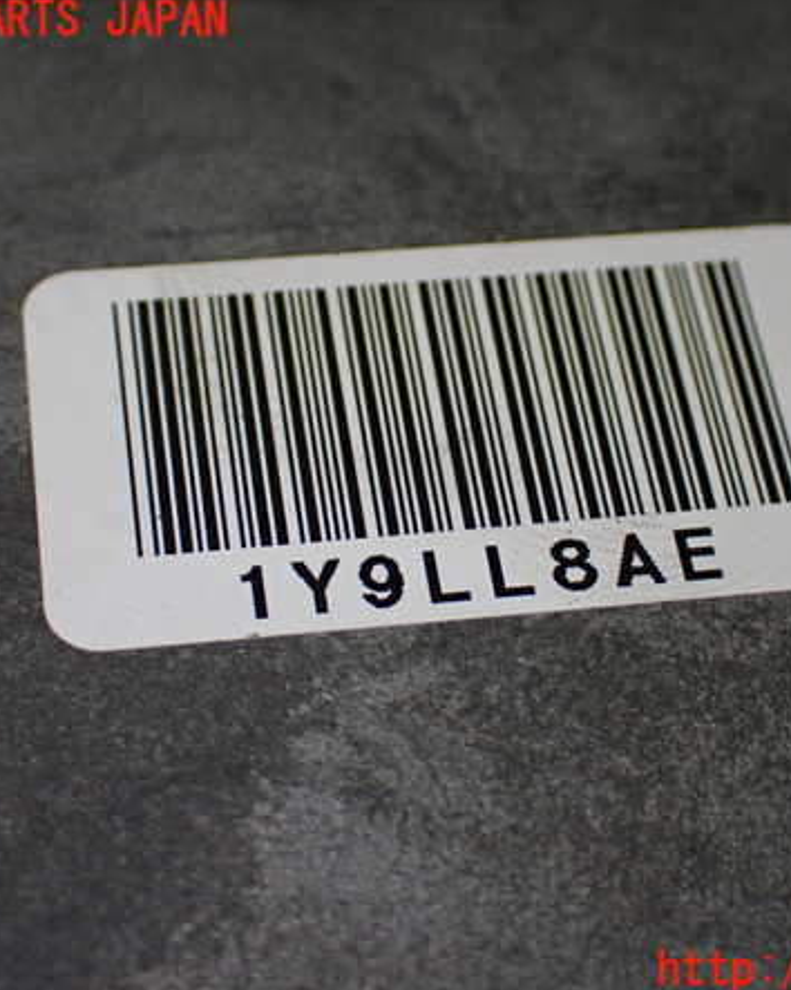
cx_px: 492
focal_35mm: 82
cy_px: 496
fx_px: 2401
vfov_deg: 23.3
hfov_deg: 18.7
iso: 400
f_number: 3.6
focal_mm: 11.09
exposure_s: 1/250
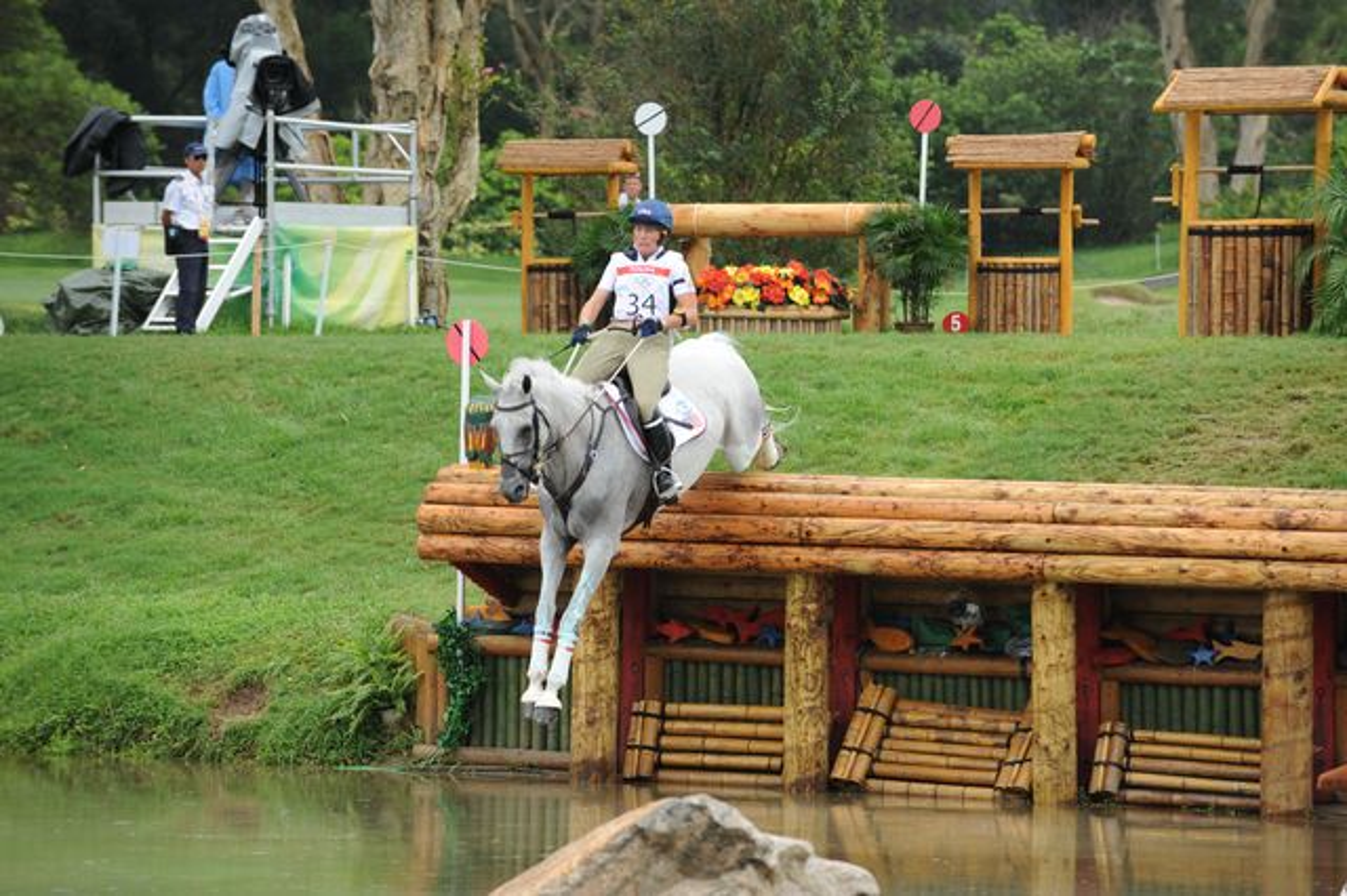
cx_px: 674
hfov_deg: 10.3
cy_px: 448
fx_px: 7479
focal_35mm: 200
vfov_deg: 6.9
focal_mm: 200
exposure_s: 1/500
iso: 500
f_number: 5.6
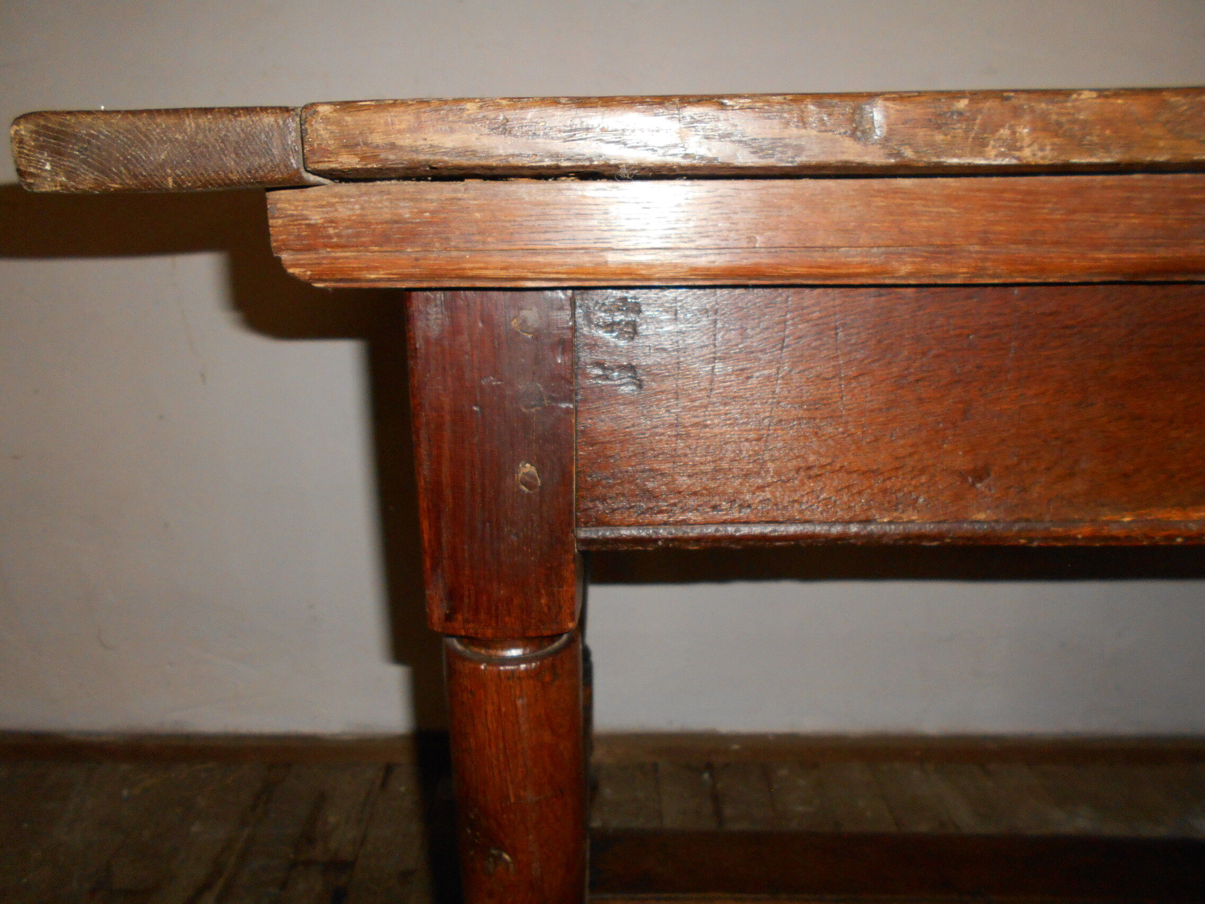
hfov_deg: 67.3
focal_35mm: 26
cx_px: 602
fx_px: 905
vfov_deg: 53.1
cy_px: 452
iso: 280
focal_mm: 4.6
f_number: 8
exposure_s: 1/25
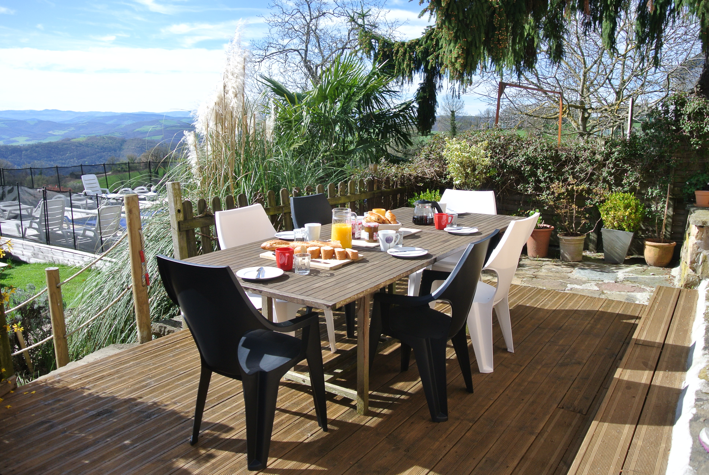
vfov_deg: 45.1
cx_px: 354
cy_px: 238
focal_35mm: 29
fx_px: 572
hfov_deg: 63.6
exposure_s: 1/400
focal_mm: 11
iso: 100
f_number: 4.5
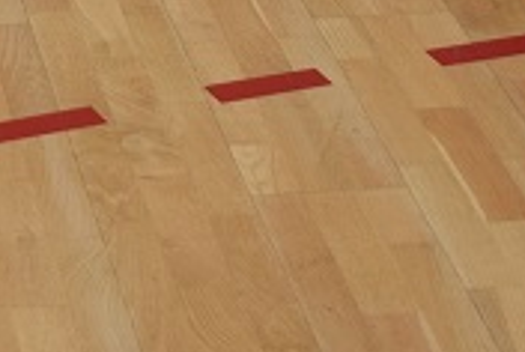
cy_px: -817
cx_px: -218
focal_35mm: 214
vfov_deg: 5.8
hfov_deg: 9.4
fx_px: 3132
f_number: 5
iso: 400
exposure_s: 1/100
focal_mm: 21
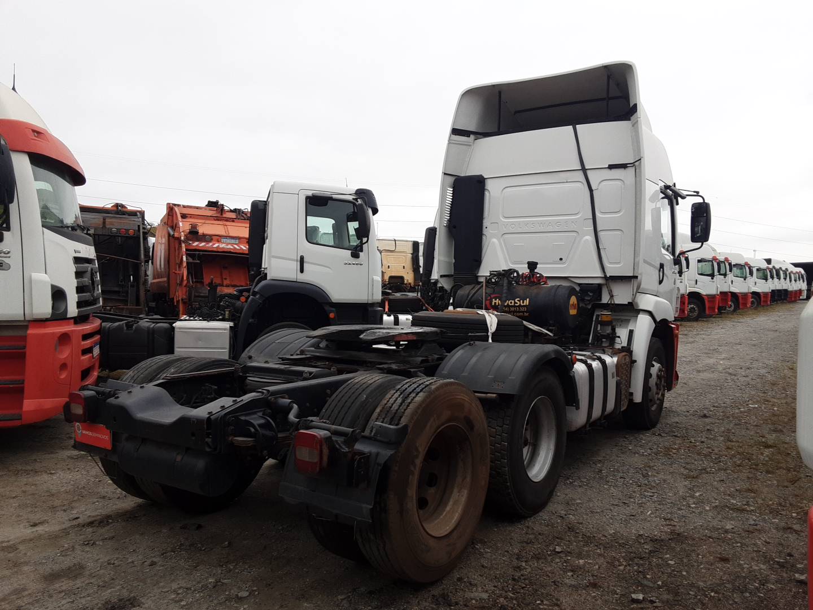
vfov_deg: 49.7
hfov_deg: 63.4
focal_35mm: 28
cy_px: 305
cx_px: 406
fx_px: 658
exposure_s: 1/181
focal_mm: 2.9
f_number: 1.9
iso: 40
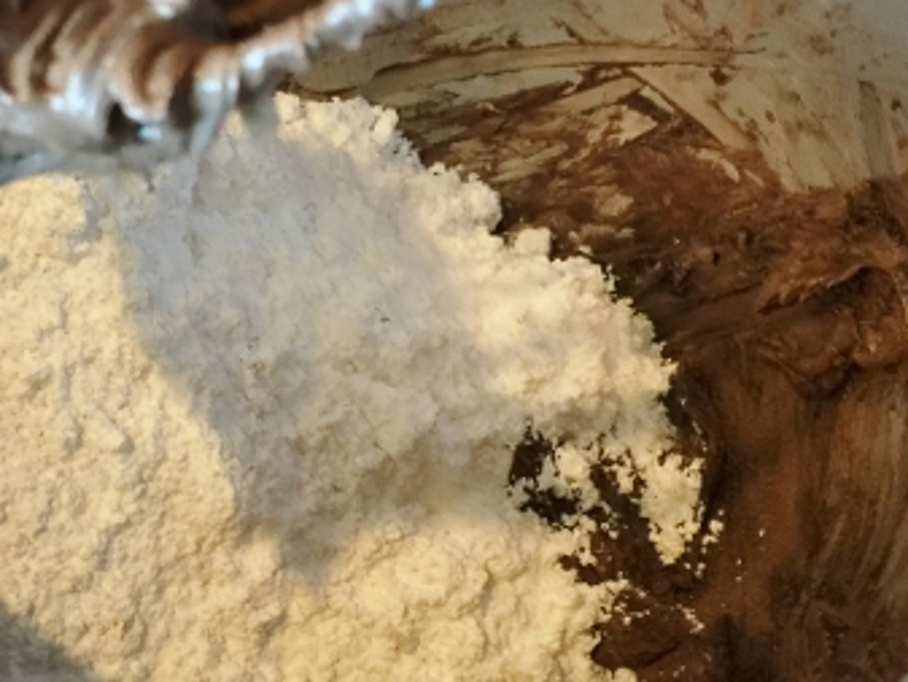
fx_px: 1443
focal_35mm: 55
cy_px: 232
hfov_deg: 34.7
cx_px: 329
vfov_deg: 26.4
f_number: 2.2
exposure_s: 1/15
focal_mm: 4.15
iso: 125
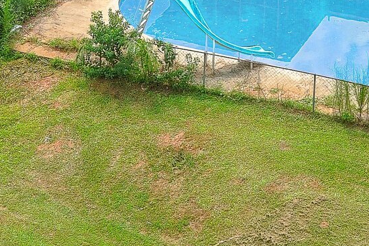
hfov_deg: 12.7
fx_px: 1661
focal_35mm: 162
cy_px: 105
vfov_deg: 8.5
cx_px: 157
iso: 100
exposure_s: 1/320
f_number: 2.8
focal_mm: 10.57
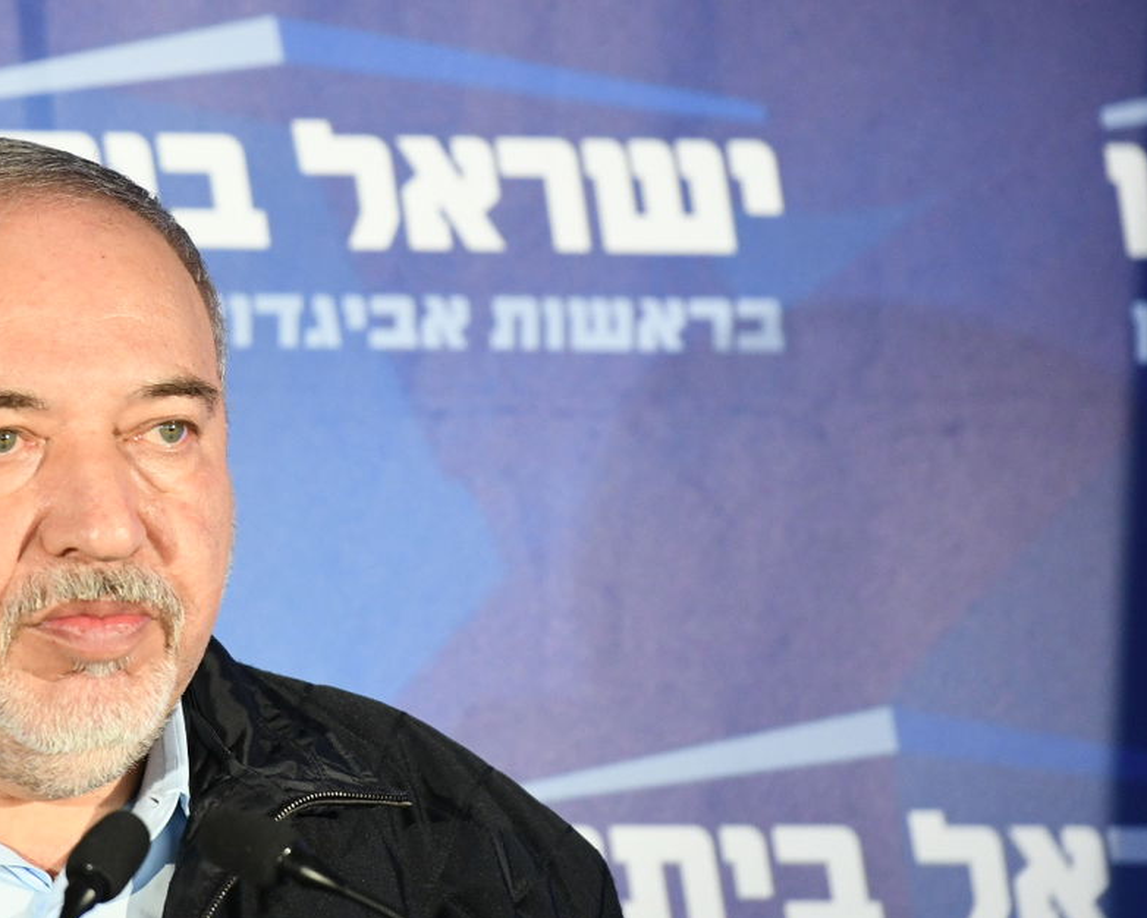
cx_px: 169
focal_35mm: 504
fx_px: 17113
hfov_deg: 3.8
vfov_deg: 3.1
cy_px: 297
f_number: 3.5
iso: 2000
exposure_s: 1/250
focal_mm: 200
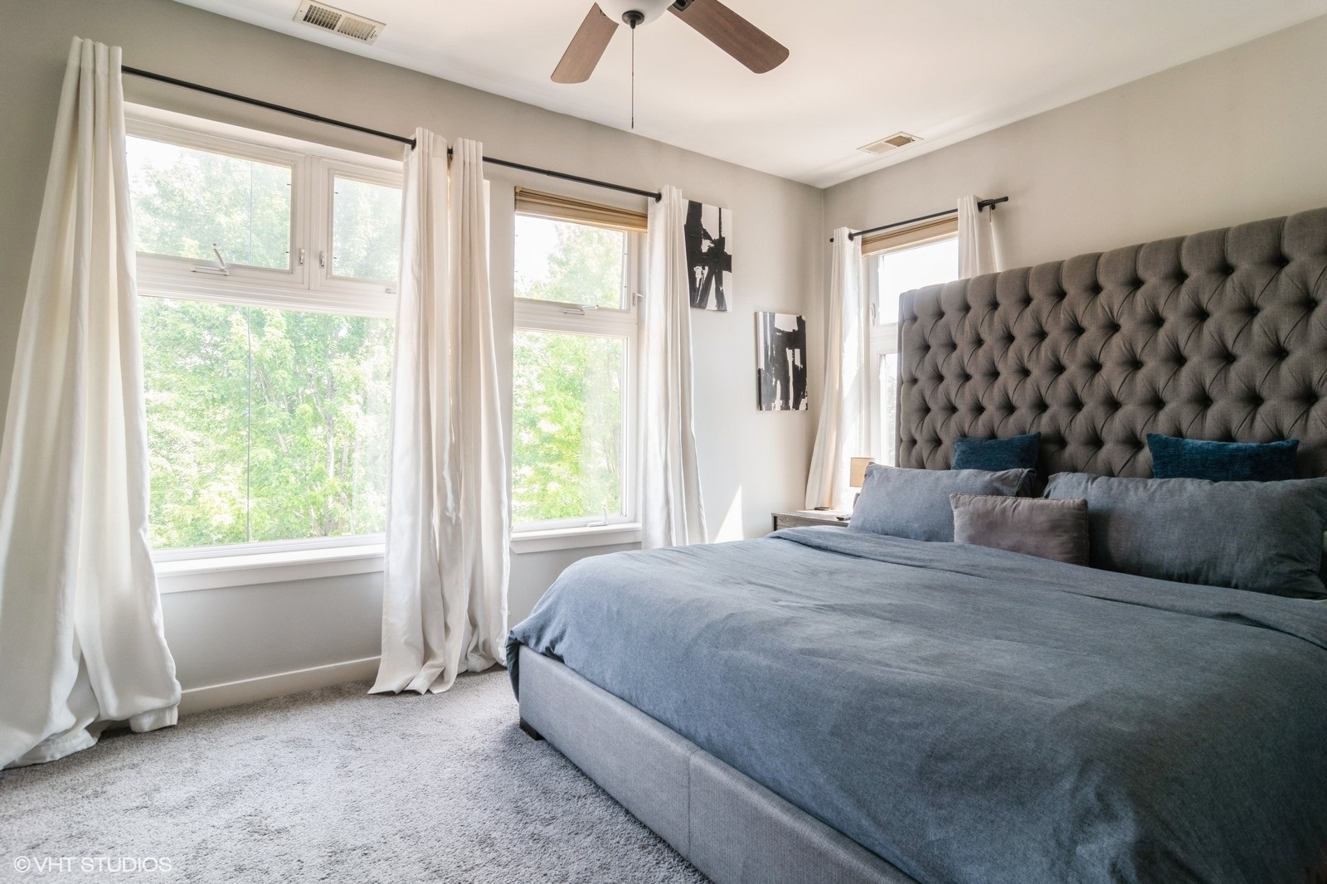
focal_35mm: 18
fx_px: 663
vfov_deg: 67.4
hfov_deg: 90.0
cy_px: 442
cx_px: 664
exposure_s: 1/10
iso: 200
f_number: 8
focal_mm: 12
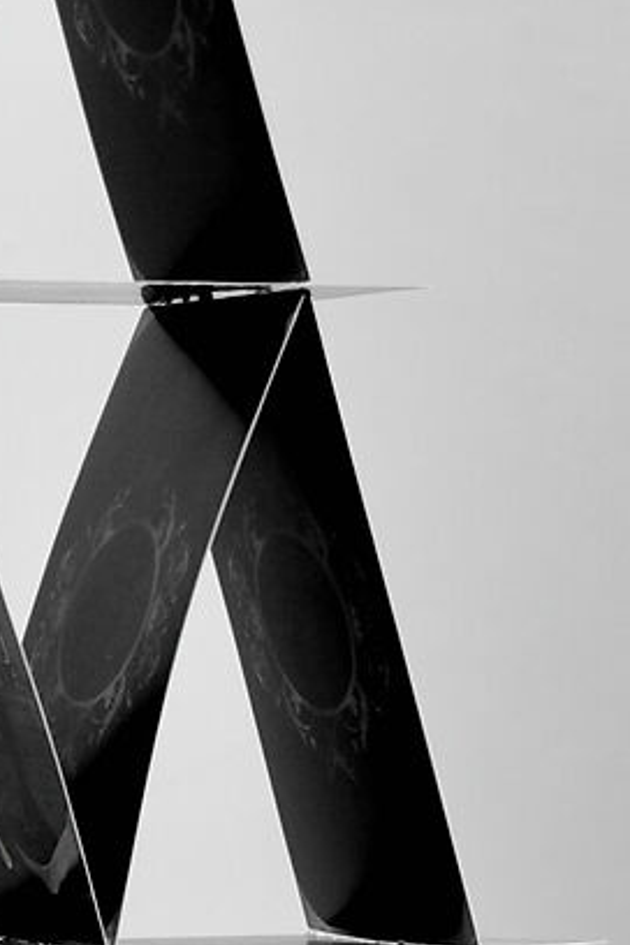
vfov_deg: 9.9
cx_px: -477
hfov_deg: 6.5
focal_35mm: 206
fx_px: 5407
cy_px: 1100
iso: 640
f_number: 2.8
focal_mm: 35
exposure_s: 1/125
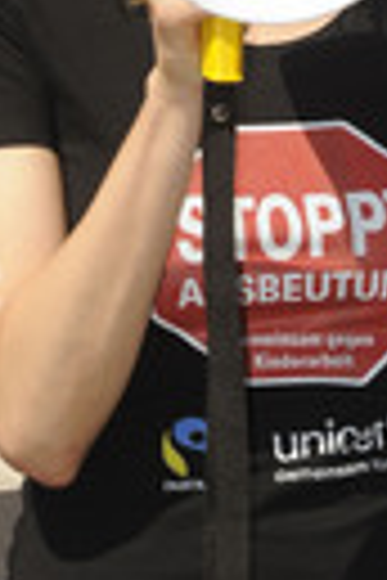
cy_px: 63
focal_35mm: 513
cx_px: 261
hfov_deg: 2.7
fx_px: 8271
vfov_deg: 4.0
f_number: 18
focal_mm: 165
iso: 320
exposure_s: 1/250
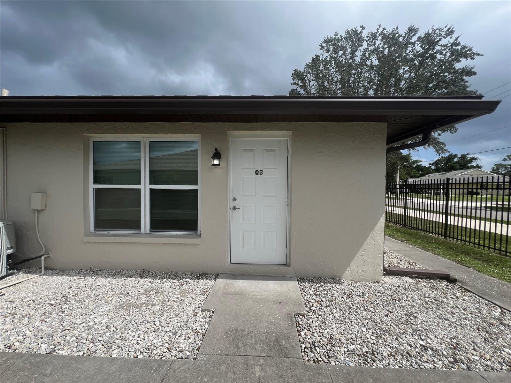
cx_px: 256
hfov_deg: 106.2
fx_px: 192
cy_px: 192
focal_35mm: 13
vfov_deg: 89.9
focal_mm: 1.57
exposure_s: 1/1325
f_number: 1.8
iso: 32
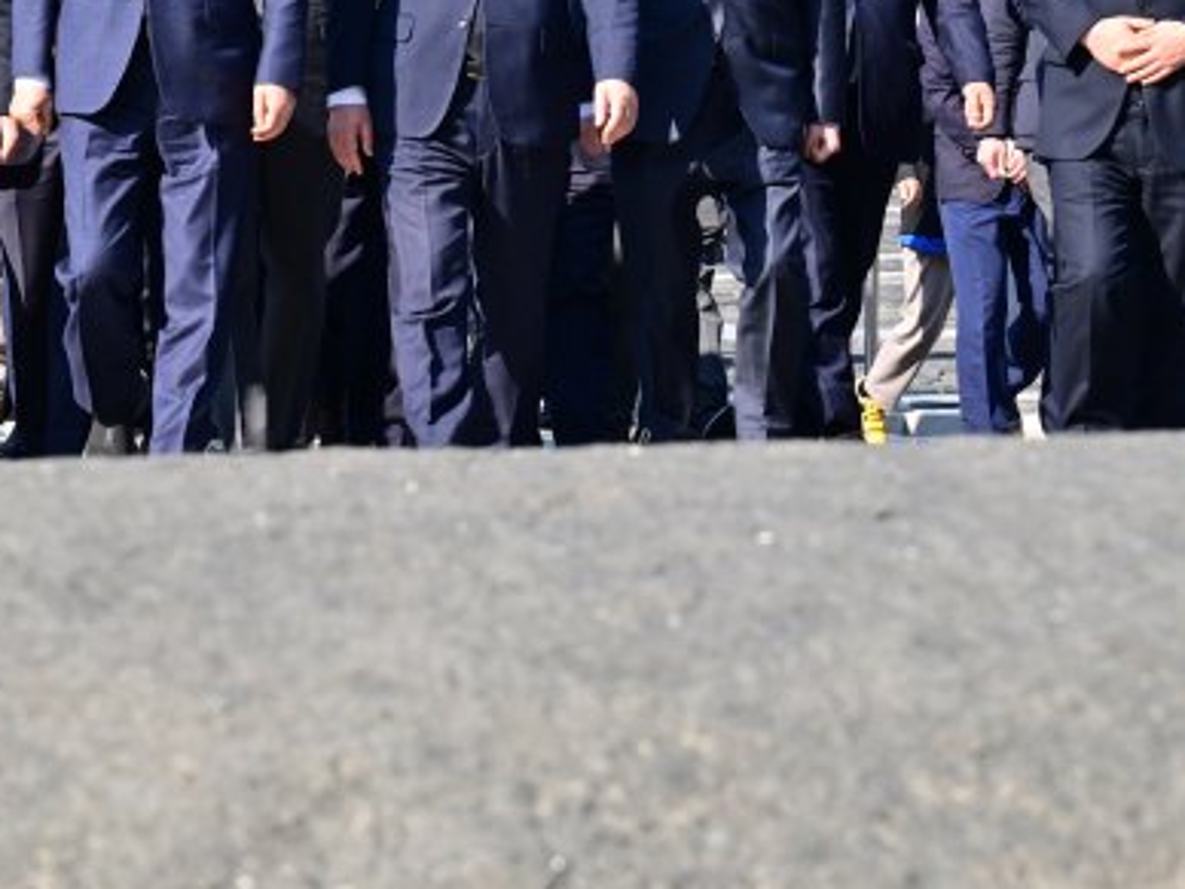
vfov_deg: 7.1
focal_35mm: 208
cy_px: 310
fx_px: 7120
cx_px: 150
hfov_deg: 9.5
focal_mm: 105
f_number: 10
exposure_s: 1/640
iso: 640
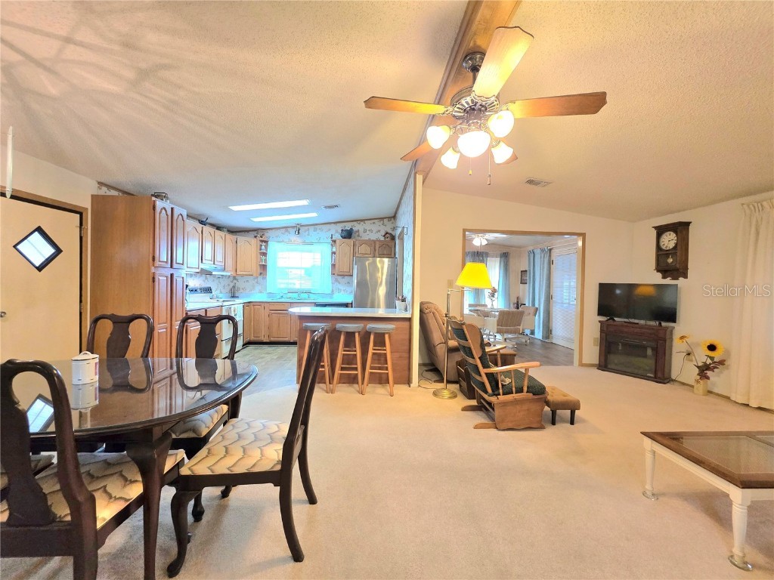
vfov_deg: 89.9
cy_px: 290
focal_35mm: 13
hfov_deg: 106.2
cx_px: 387
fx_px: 291
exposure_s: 1/120
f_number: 1.9
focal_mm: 2.2
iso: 250
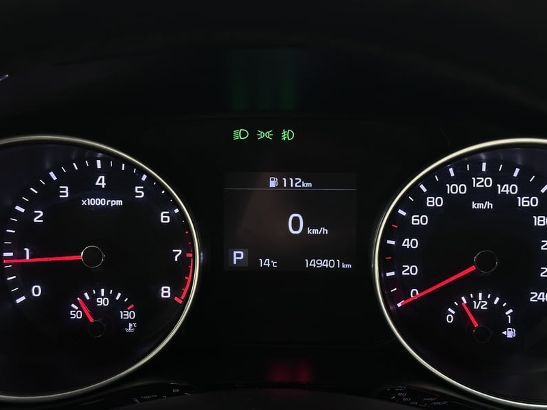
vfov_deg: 27.0
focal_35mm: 54
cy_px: 227
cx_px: 293
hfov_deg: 35.5
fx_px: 853
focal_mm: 6.86
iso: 250
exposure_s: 1/50
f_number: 1.78
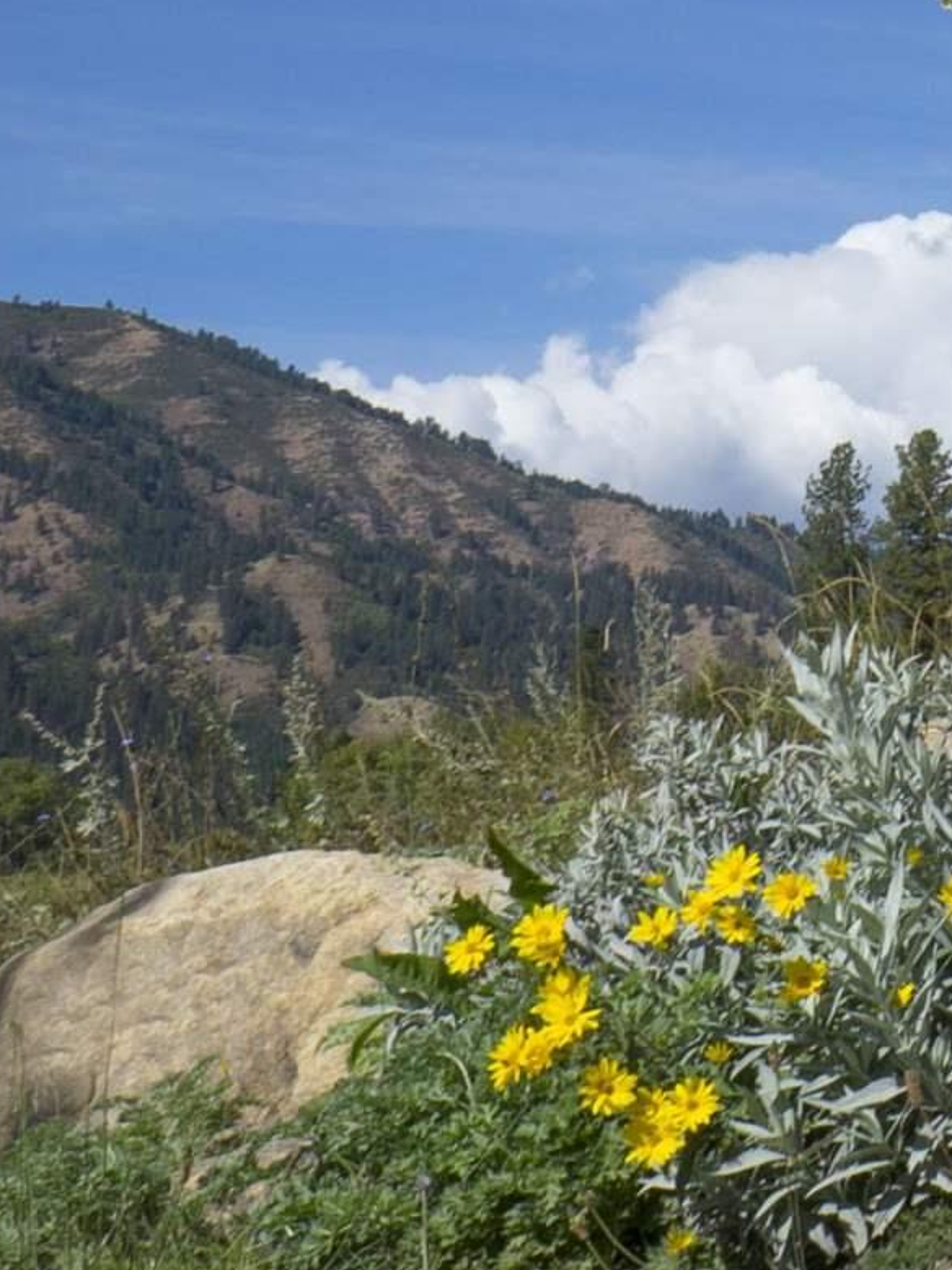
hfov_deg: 14.1
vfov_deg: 20.9
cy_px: 16
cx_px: 1785
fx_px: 3338
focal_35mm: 91
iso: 100
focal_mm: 16
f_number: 14
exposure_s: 1/125
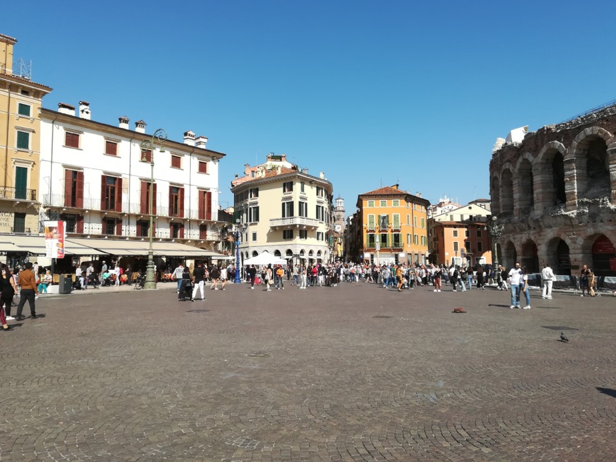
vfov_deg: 51.3
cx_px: 301
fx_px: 480
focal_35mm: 27
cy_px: 223
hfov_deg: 65.3
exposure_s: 1/1060
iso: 50
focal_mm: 3.83
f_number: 2.2
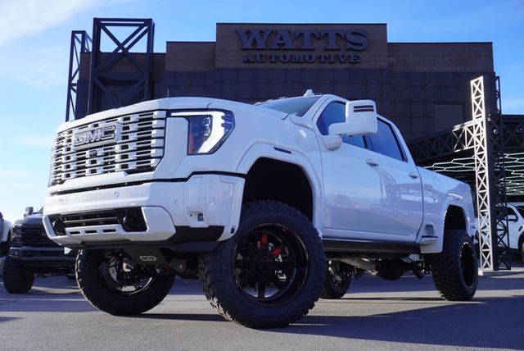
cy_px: 176
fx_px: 568
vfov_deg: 34.3
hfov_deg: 49.5
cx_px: 262
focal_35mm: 39
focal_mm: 26
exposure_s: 1/100
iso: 100
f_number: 8
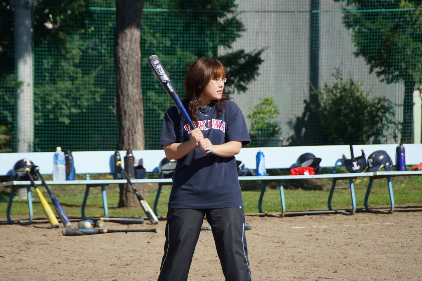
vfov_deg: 4.0
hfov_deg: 6.0
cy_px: 140
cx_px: 211
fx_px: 4043
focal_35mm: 345
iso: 320
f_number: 6.3
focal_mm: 230
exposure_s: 1/1600
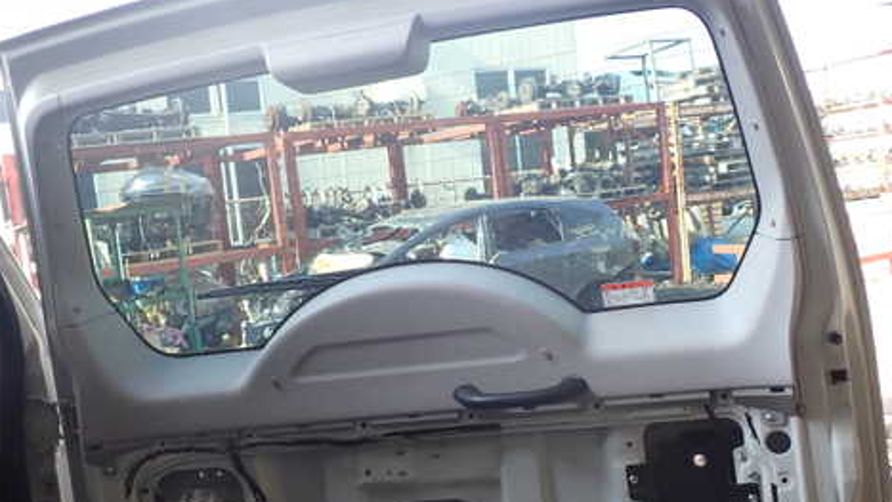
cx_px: 432
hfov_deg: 48.3
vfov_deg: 28.3
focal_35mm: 42
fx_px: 994
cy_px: 302
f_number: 3.2
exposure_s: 1/80
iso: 100
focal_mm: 5.4
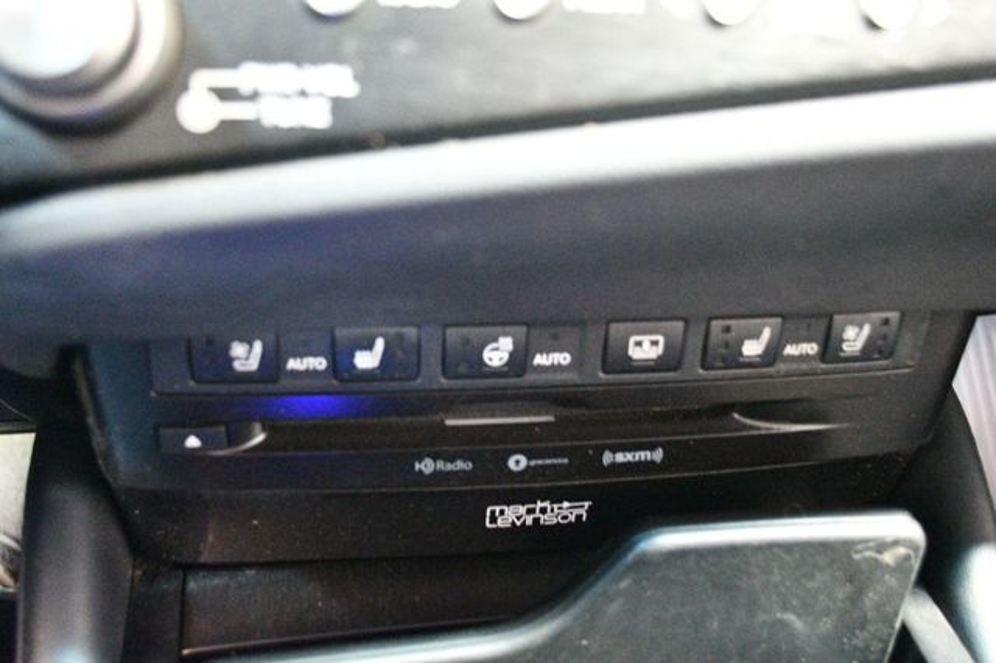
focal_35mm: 36
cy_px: 332
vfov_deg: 36.8
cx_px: 498
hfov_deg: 53.2
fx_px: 995
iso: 12800
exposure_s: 1/6
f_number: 4
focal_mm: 24
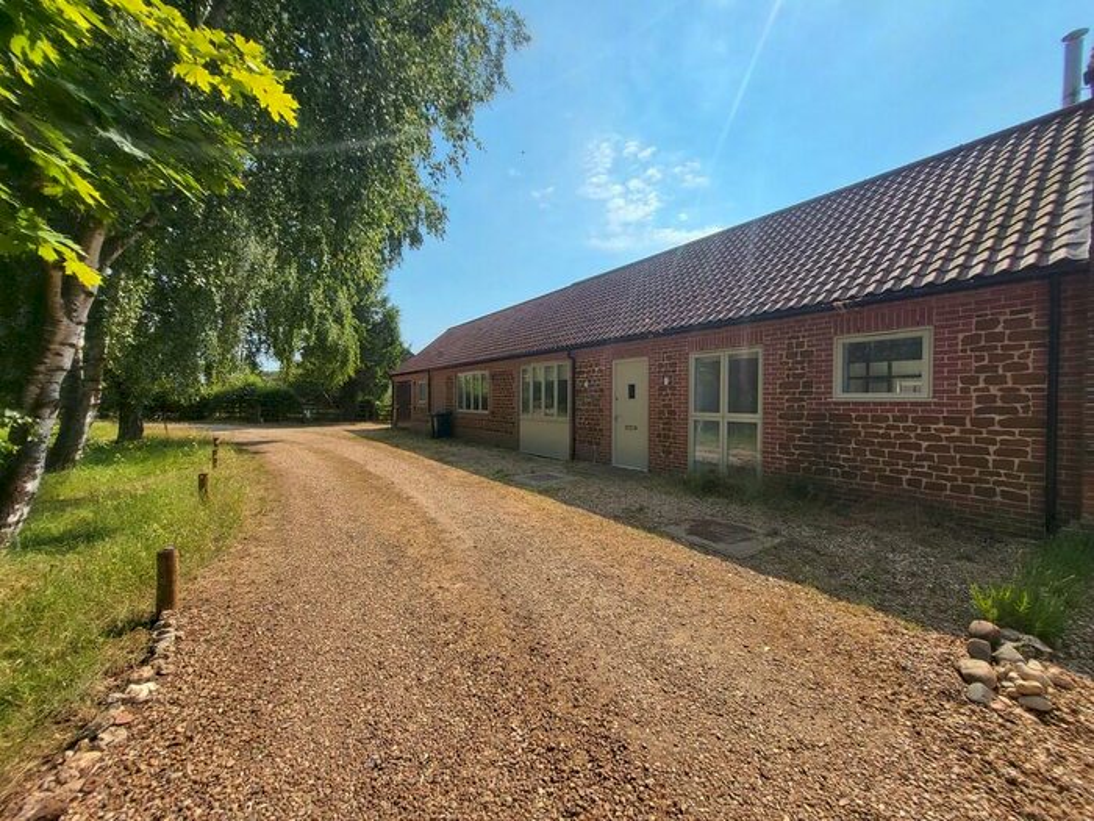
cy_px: 410
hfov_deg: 106.2
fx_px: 411
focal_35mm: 13
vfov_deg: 89.9
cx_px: 547
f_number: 2.2
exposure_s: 1/1358
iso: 32
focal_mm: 1.74
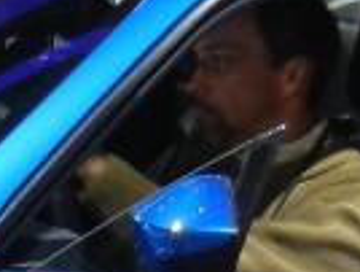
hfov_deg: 8.4
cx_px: -231
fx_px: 2386
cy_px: 377
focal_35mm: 229
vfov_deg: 6.4
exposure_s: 1/60.3
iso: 226
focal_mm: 5.4
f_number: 3.5
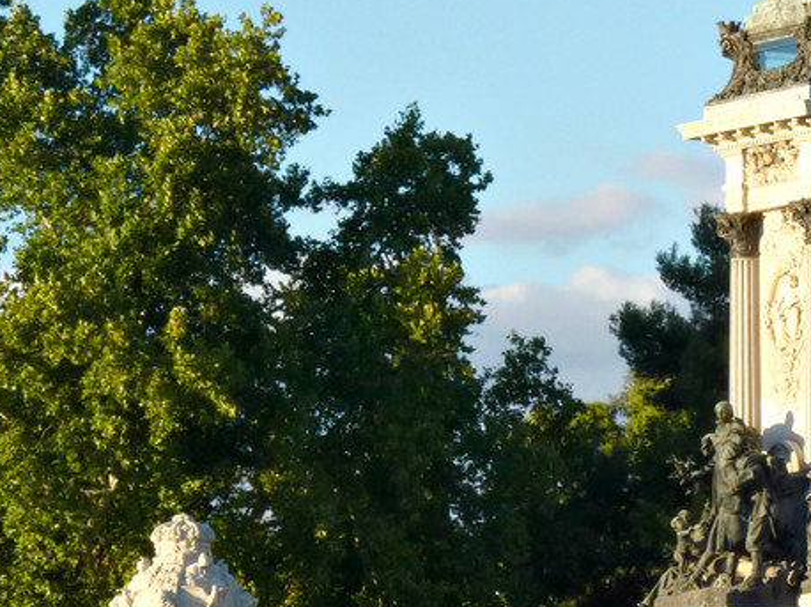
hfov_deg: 6.2
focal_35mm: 316
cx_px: 882
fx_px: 7400
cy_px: 370
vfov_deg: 4.7
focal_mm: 20.1
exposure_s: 1/250
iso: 80
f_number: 4.5
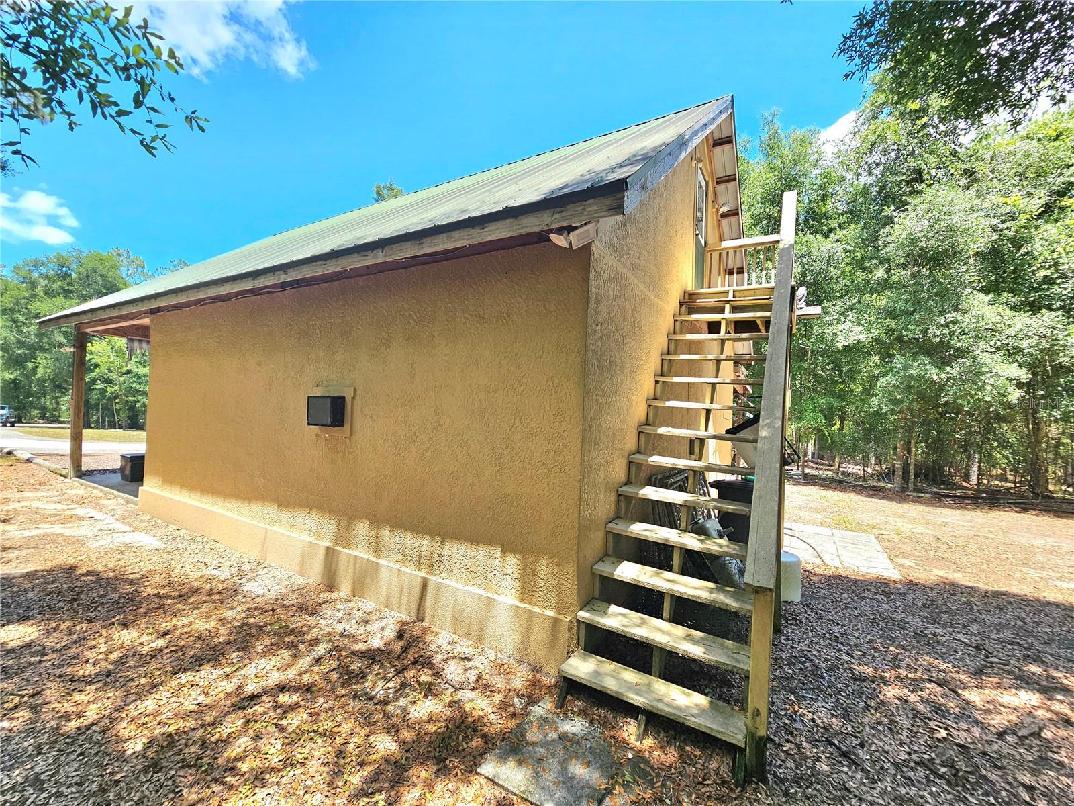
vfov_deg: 89.9
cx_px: 537
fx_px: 403
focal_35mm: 13
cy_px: 403
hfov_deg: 106.2
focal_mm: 2.2
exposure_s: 1/769
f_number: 2.2
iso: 50
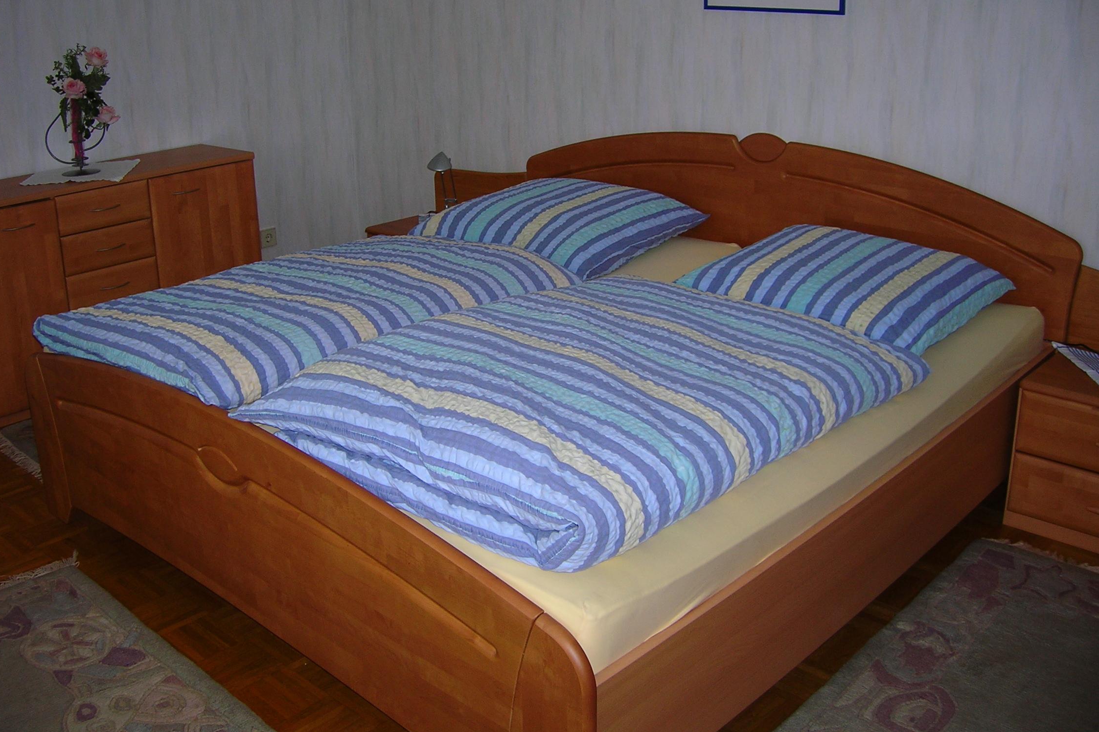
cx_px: 540
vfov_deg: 36.8
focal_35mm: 36
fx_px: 1099
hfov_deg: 53.1
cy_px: 317
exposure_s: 1/60.1
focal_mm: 5.7
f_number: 2.9
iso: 52
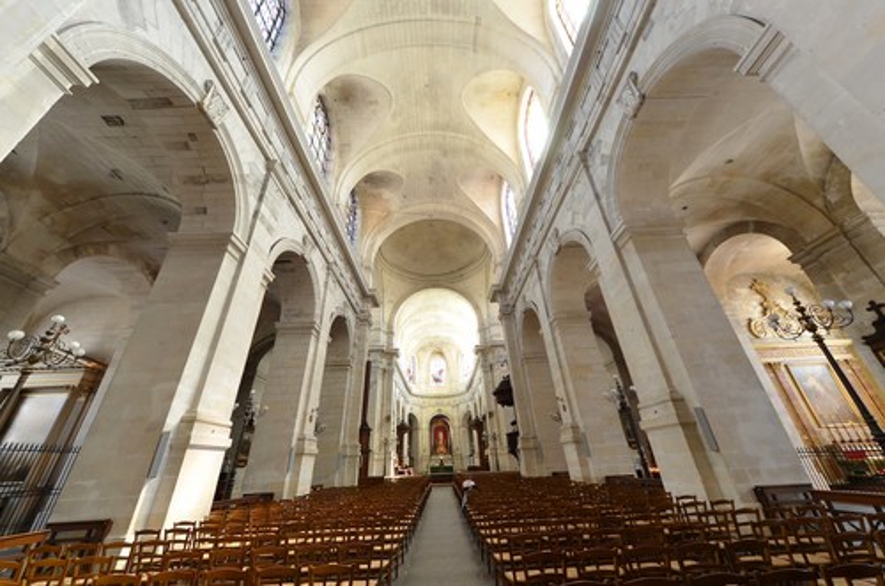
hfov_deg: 112.7
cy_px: 293
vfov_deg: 89.7
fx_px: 294
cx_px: 442
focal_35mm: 12
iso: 200
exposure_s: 1/10
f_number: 4.5
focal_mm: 8
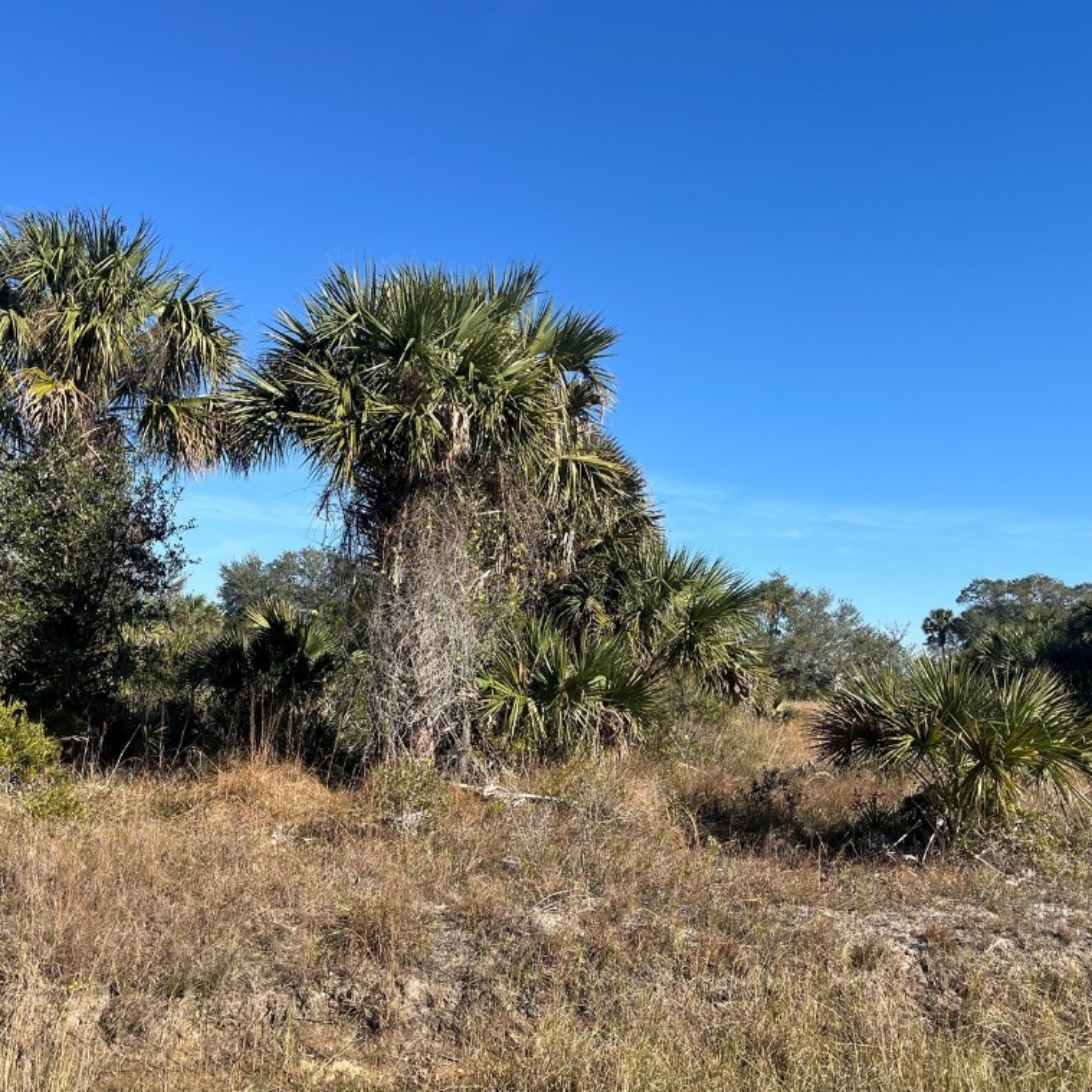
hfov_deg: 52.5
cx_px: 564
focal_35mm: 31
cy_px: 547
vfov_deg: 52.5
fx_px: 1106
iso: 50
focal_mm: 5.1
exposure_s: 1/2632
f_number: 1.6
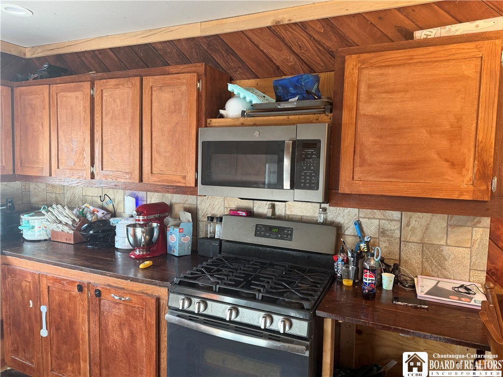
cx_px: 252
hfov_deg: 71.6
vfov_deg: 56.8
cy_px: 188
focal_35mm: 24
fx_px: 349
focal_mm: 6.76
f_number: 1.78
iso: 200
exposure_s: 1/60
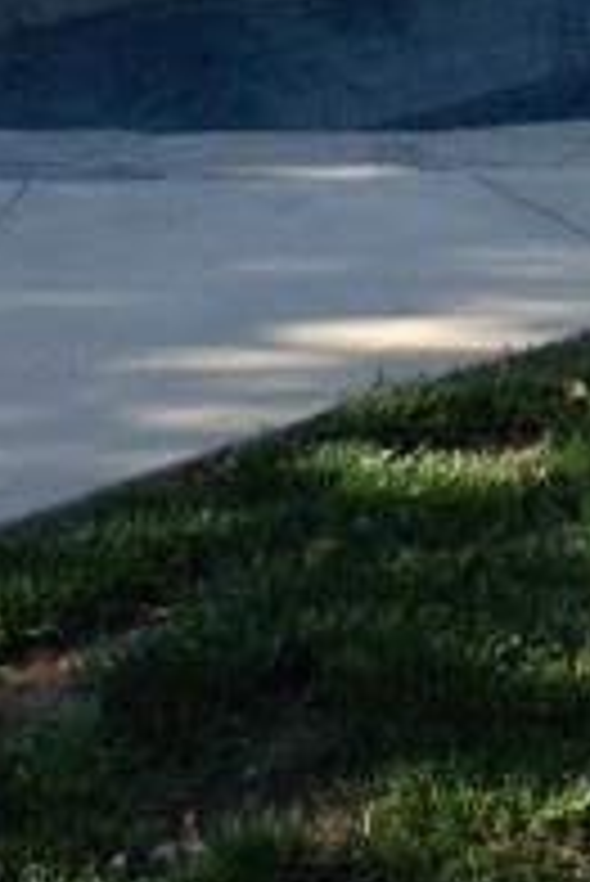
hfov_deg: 11.9
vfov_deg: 17.4
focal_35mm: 112
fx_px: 2748
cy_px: -162
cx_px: 779
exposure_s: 1/224
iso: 50
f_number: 2.4
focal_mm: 4.12
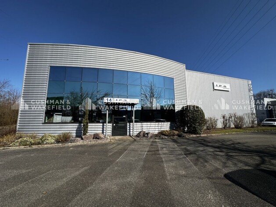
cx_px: 138
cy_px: 104
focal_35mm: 14
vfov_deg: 85.7
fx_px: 112
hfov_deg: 102.1
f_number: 2.2
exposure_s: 1/3205
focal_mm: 2.22
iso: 50
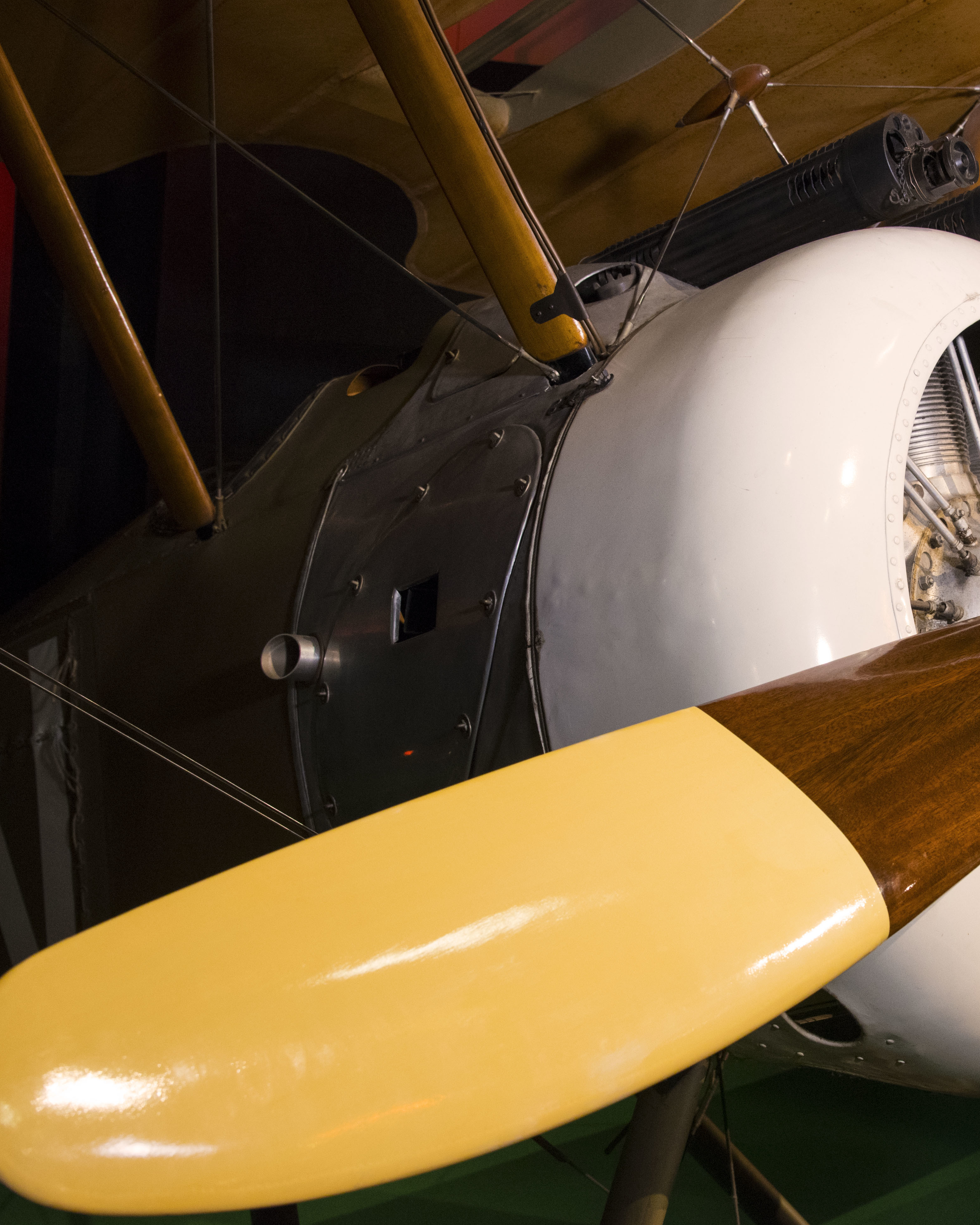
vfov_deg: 41.2
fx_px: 1631
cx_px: 845
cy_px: 625
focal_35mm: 45
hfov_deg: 32.1
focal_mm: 31
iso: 1600
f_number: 6.3
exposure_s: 1/30
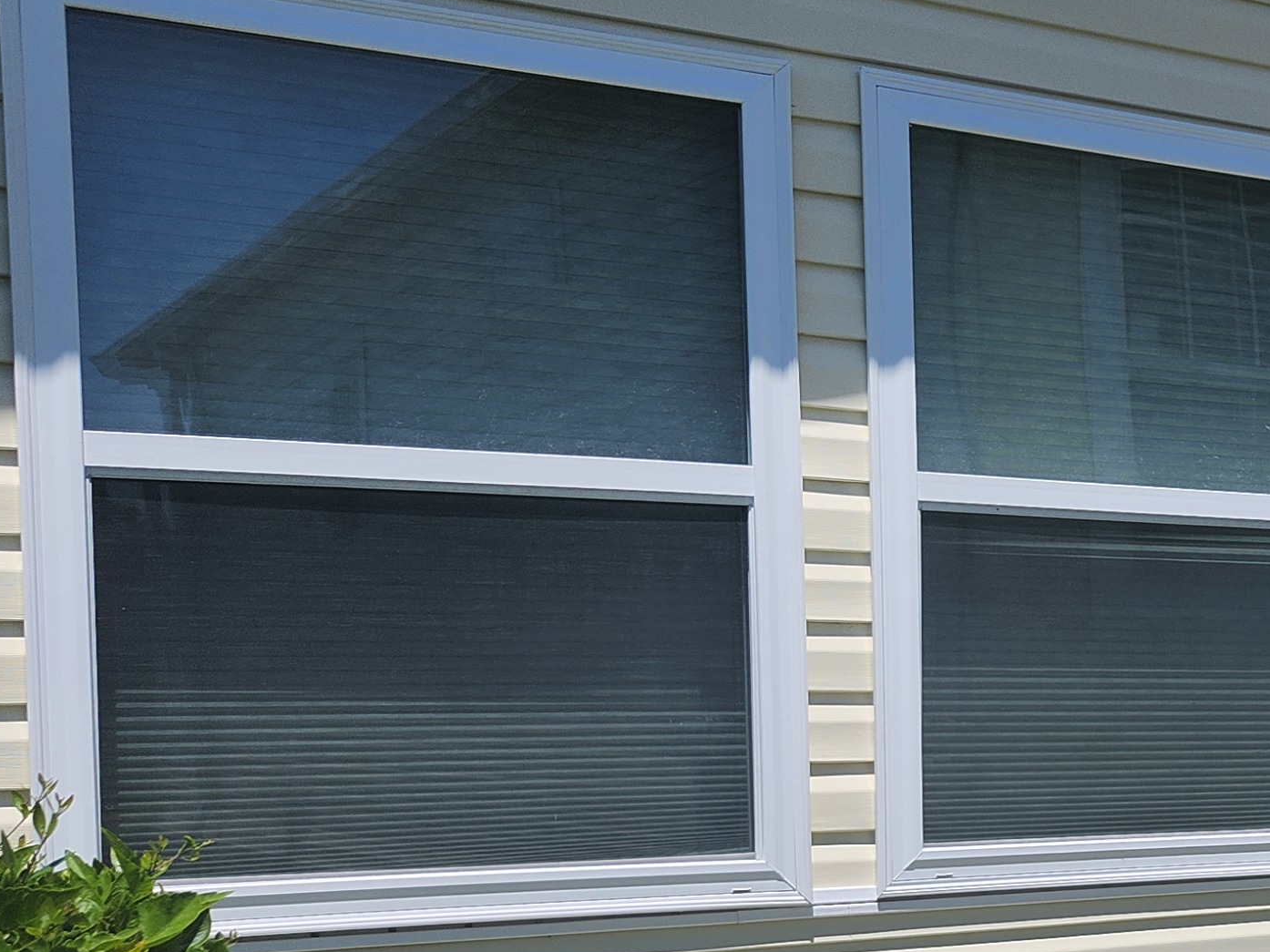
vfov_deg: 21.9
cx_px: 1755
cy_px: 798
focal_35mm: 66
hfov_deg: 24.6
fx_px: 2421
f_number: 1.8
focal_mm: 5.54
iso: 25
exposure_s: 1/2476
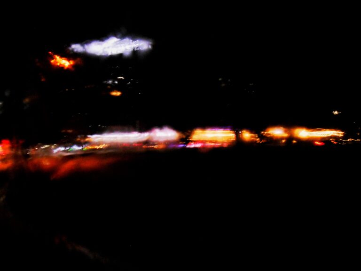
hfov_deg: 54.0
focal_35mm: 34
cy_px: 136
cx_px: 180
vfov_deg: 41.8
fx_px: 355
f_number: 3.9
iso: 400
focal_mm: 6
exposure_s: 1
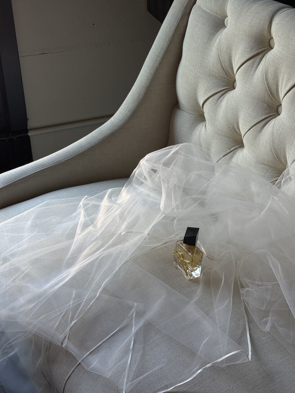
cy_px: 191
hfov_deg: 27.5
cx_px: 160
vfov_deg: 36.2
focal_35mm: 53
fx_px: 602
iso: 50
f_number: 1.78
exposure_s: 1/171
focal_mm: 6.76
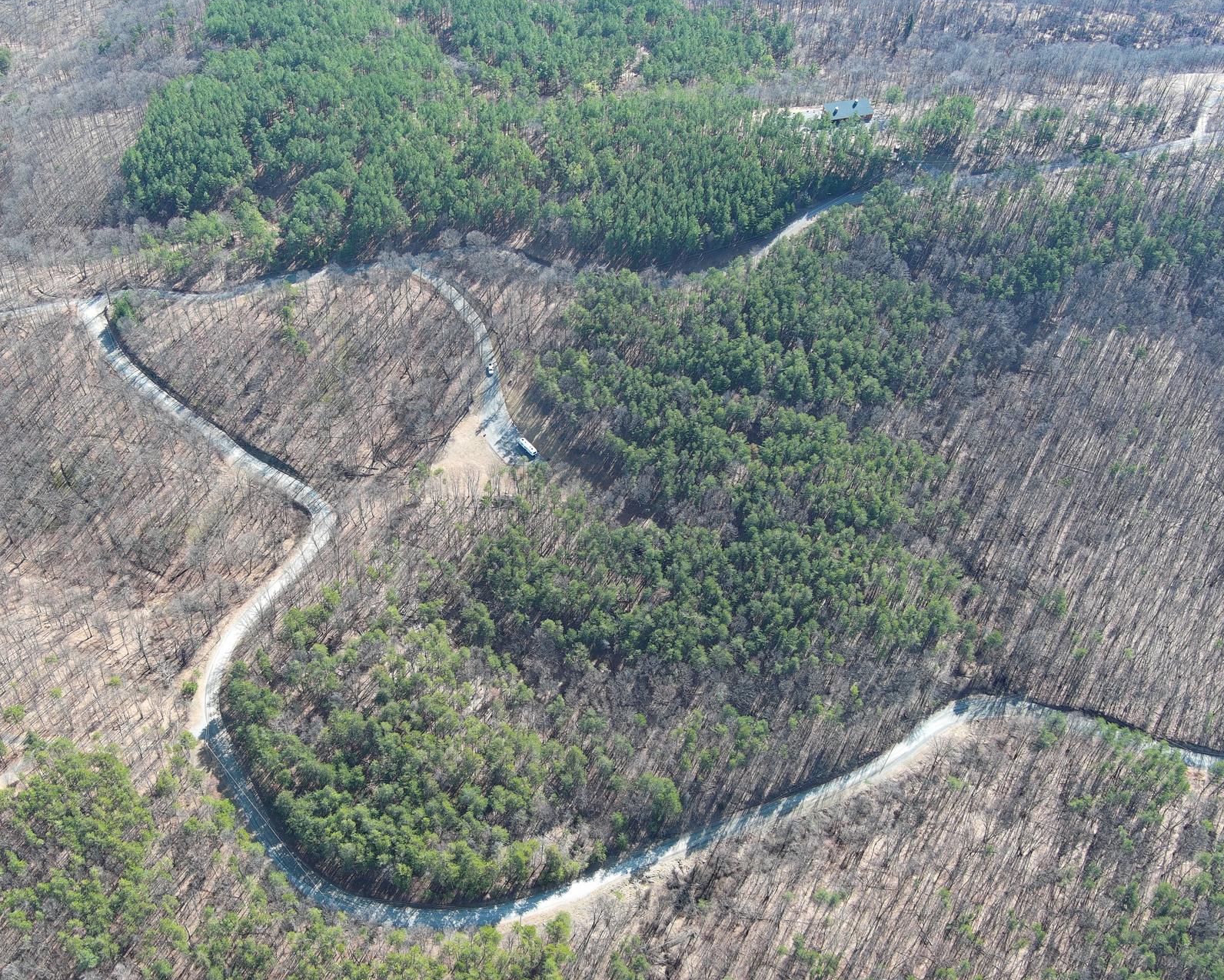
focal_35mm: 35
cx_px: 480
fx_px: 1268
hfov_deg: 51.1
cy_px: 521
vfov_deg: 42.2
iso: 100
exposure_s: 1/252
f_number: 2.8
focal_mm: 10.57
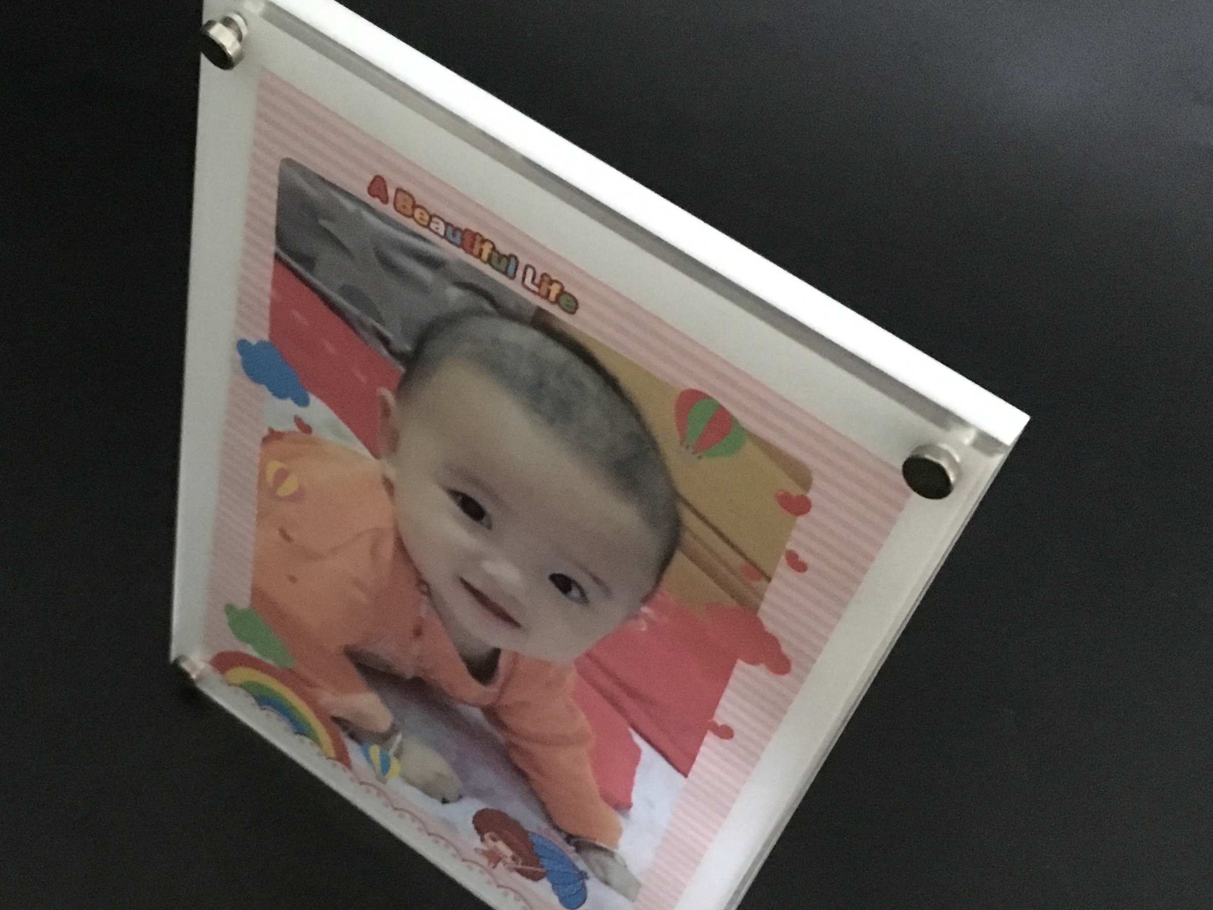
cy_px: 560
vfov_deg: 29.6
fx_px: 1717
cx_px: 504
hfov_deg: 38.8
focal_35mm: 49
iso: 640
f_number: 2.2
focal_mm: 4.15
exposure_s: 1/17
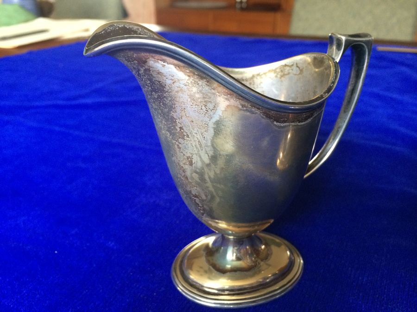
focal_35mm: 30
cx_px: 208
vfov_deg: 46.8
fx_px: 361
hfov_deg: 60.0
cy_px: 156
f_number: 2.2
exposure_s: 1/30
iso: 200
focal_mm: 4.12
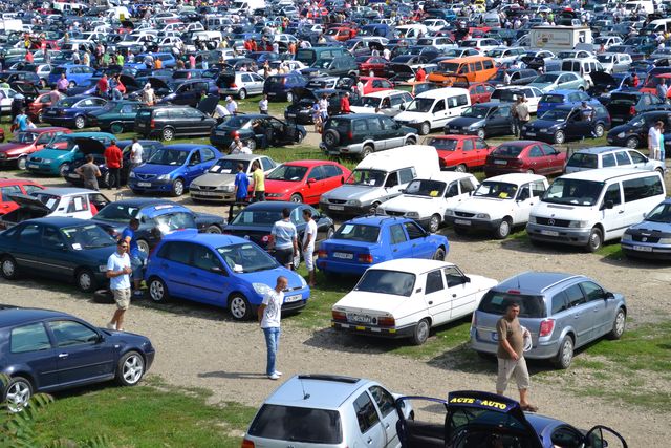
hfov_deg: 24.6
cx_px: 336
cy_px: 224
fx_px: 1538
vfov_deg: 16.6
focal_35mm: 82
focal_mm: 55
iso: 100
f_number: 8
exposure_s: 1/250
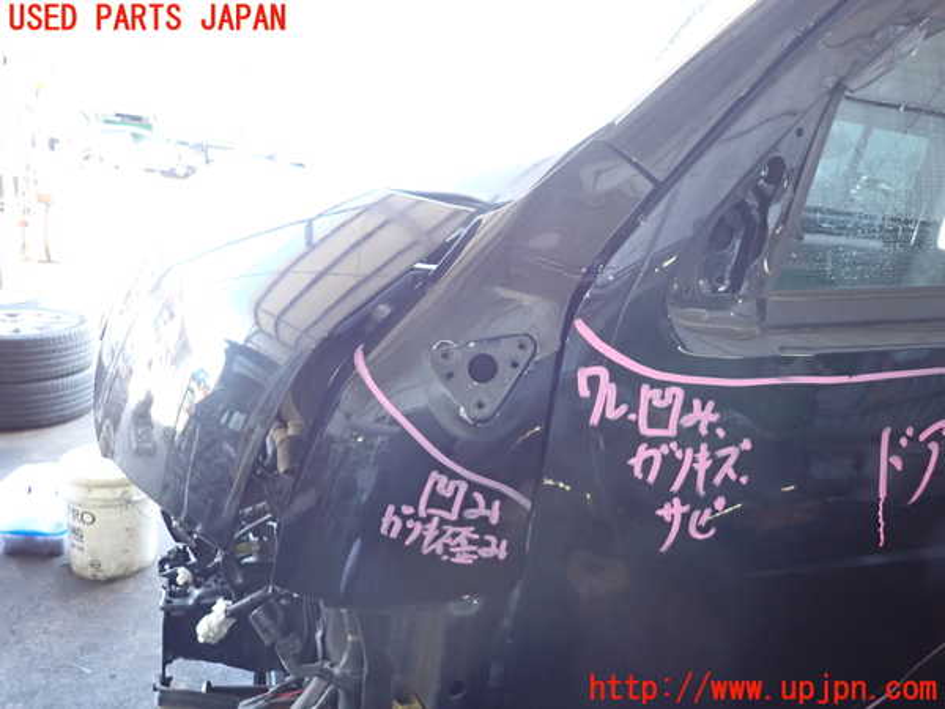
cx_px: 472
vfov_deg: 54.9
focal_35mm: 25
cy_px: 354
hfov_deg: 69.4
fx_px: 682
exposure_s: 1/100
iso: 400
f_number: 2
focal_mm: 4.5
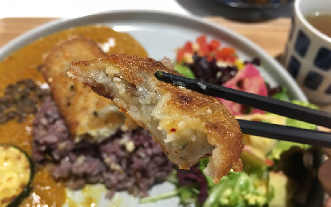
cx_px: 166
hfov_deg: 61.2
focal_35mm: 31
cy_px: 112
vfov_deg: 40.6
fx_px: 280
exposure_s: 1/10
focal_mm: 4.15
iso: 100
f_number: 2.2
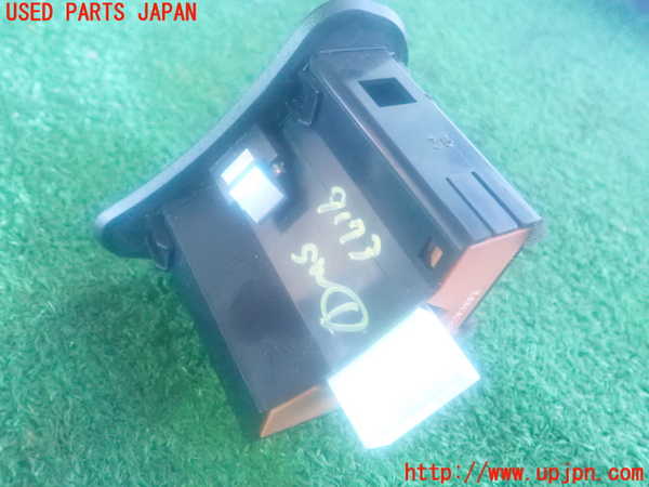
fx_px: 562
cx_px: 324
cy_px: 244
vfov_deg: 46.8
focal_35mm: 30
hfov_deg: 60.0
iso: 1600
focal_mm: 5.5
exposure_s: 1/13
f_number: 2.3
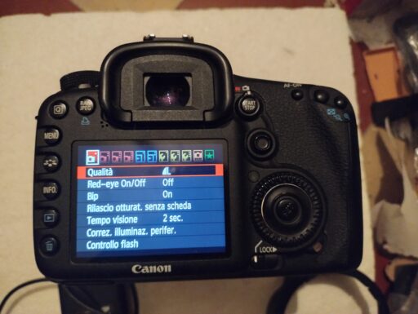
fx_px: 302
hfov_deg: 69.3
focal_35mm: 25
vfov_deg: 55.0
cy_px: 157
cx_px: 209
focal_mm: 4.71
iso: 5253
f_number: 1.7
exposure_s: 1/15
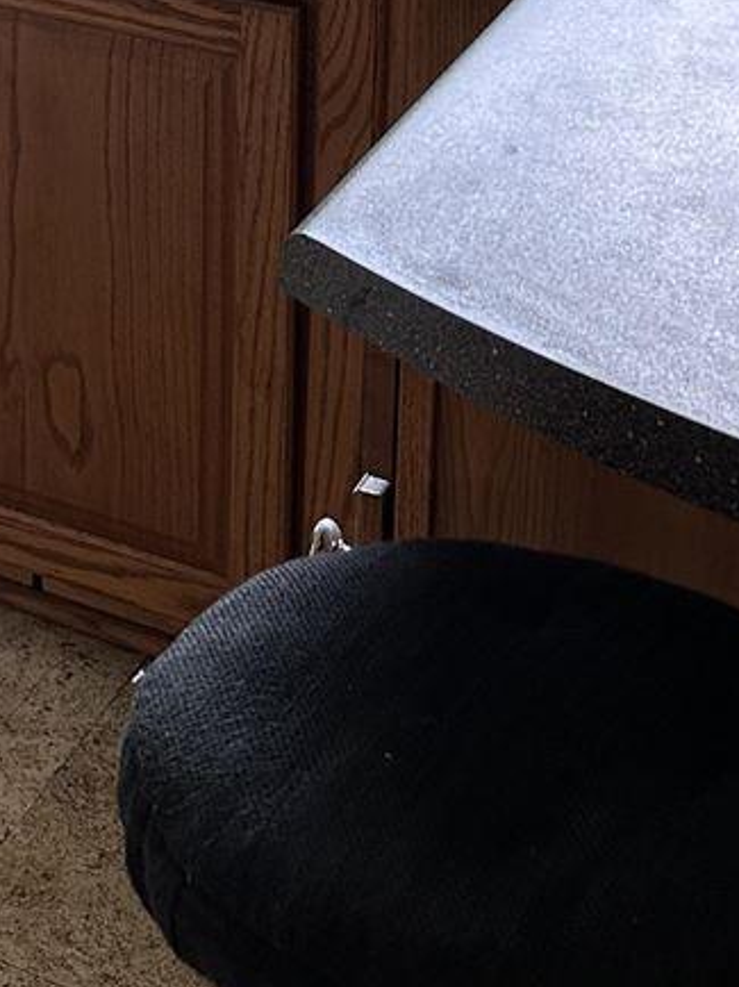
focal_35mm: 85
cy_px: -487
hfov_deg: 16.2
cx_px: -291
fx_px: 2422
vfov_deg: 20.0
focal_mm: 6.86
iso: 125
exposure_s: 1/60
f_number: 1.78
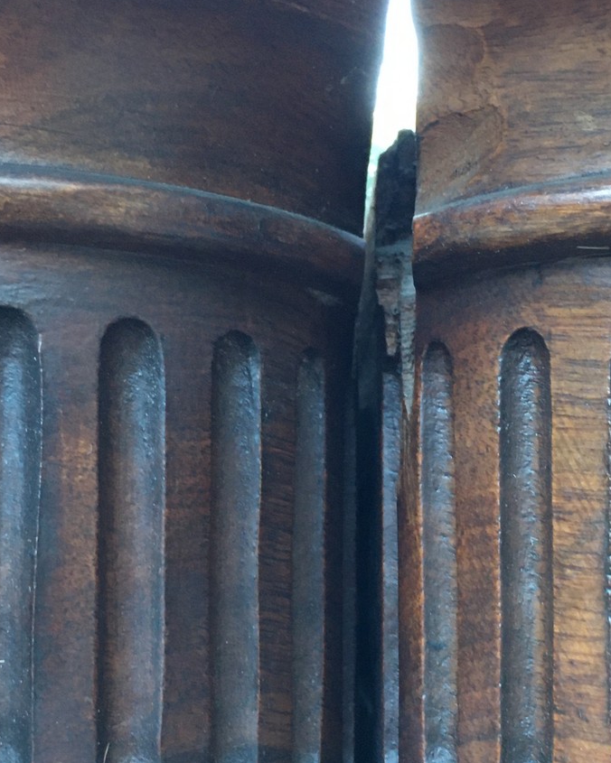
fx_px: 1514
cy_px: 536
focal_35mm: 67
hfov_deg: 22.7
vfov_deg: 28.0
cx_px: 411
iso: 160
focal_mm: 4.15
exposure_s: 1/33
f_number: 2.2
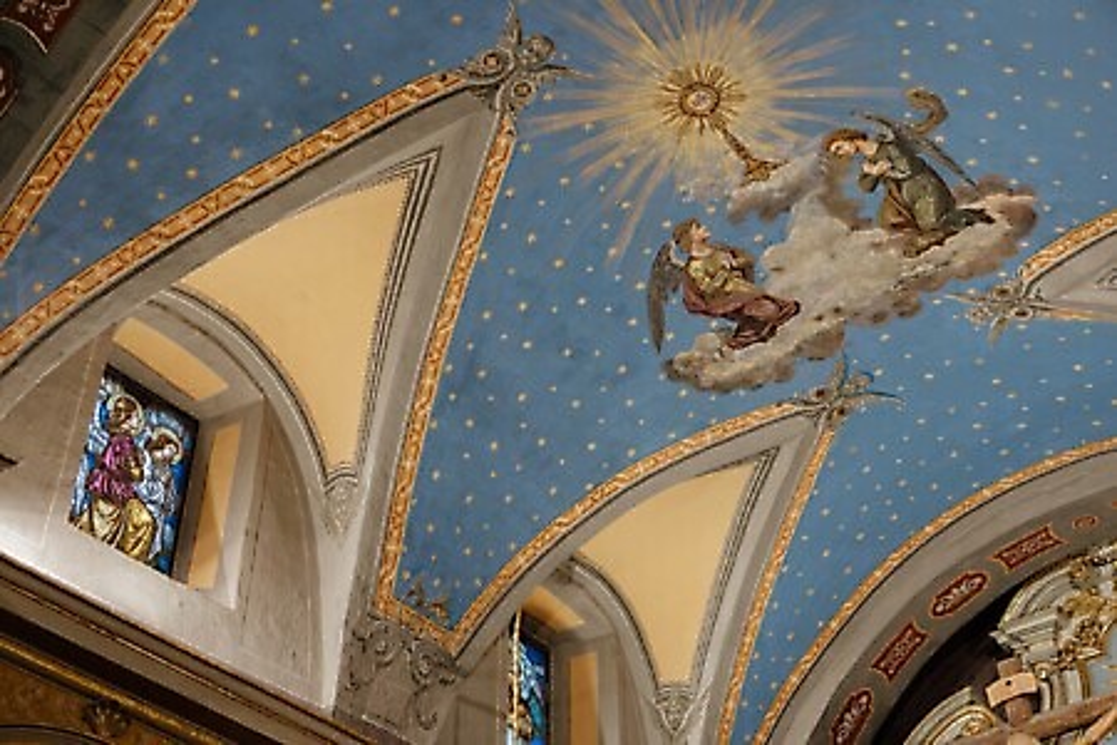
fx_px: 1551
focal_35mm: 50
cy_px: 372
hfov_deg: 39.6
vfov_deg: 27.0
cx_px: 558
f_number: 2.2
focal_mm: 50
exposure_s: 1/320
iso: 640
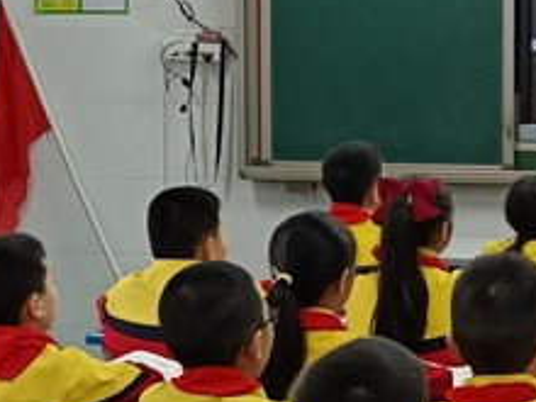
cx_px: 631
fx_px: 2075
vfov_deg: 11.1
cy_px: 124
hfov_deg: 14.3
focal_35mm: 134
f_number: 1.79
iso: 1023
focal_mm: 4.71
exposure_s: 1/50
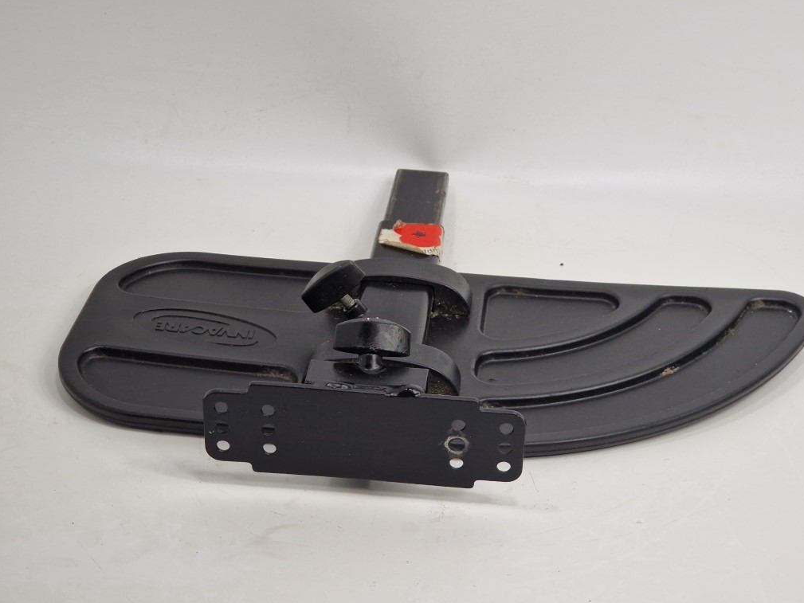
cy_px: 304
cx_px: 406
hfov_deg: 27.8
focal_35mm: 70
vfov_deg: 21.0
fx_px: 1626
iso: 50
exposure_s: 1/131
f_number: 2.4
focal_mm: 7.9
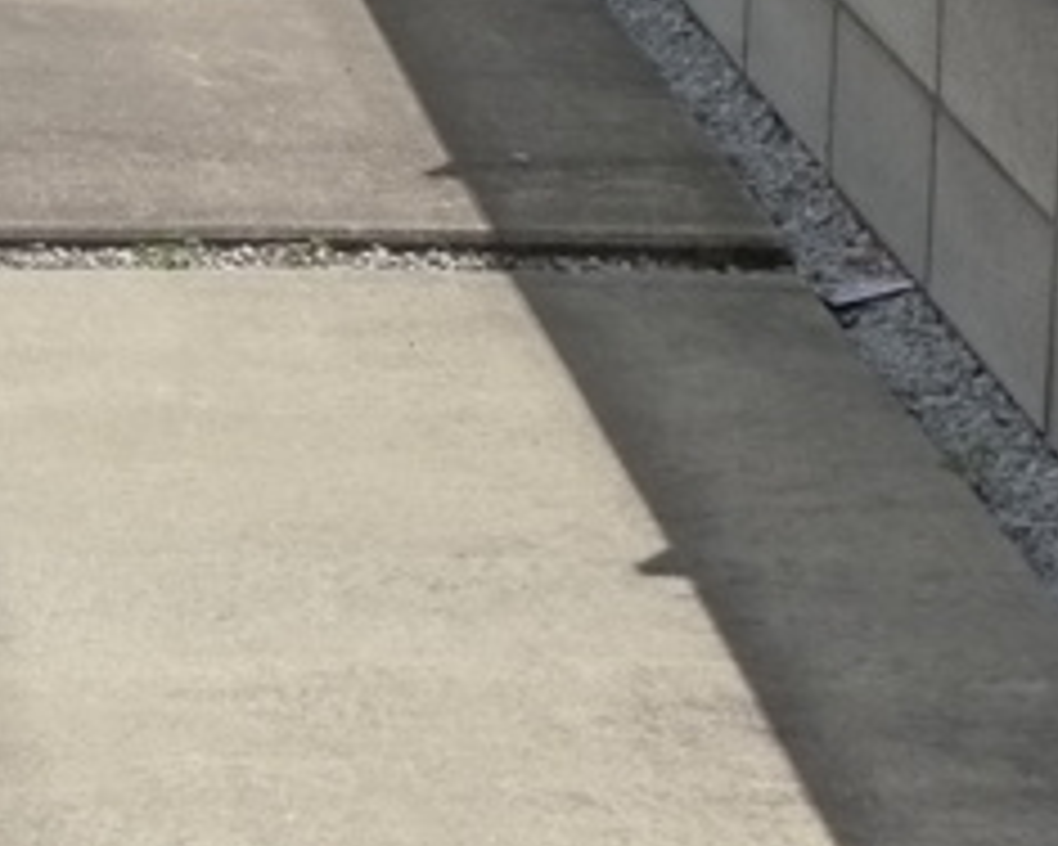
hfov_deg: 14.4
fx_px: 4102
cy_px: -281
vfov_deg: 11.4
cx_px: -104
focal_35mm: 131
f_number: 5
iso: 400
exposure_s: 1/500
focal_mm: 8
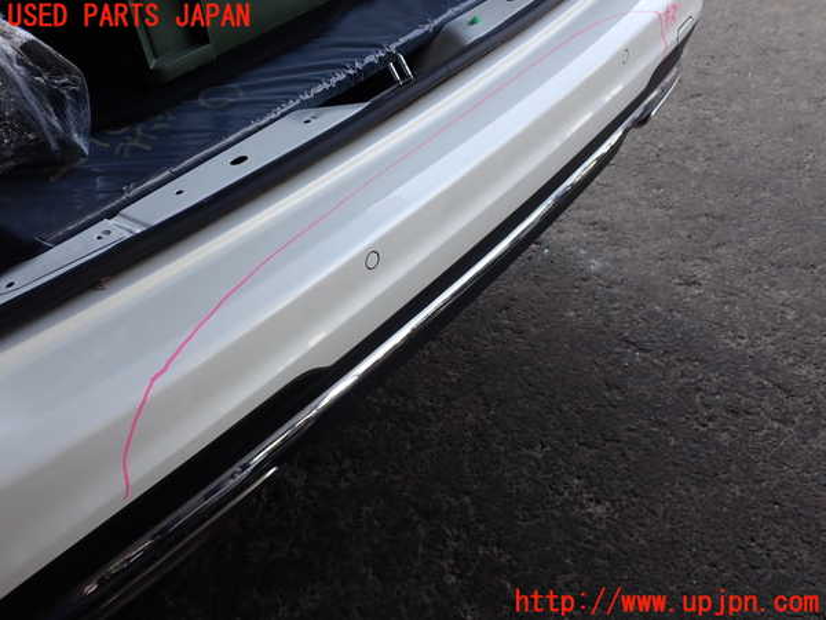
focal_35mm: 30
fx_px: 716
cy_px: 310
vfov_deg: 46.8
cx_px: 413
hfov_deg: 60.0
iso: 100
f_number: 3.2
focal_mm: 5.4
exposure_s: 1/125
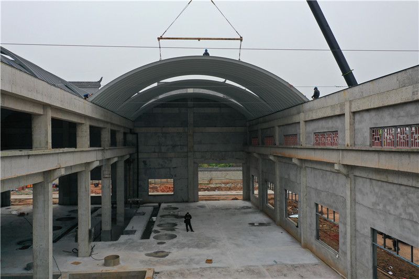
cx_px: 210
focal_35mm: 28
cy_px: 140
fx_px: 326
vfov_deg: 46.4
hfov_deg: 65.5
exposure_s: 1/120
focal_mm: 10.26
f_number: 4.5
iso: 100
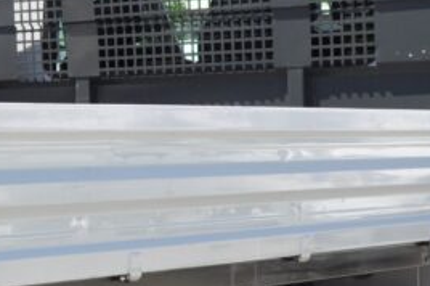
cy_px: 145
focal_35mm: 149
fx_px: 1778
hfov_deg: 13.4
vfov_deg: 9.2
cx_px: -95
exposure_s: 1/320
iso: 500
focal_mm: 26
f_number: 9
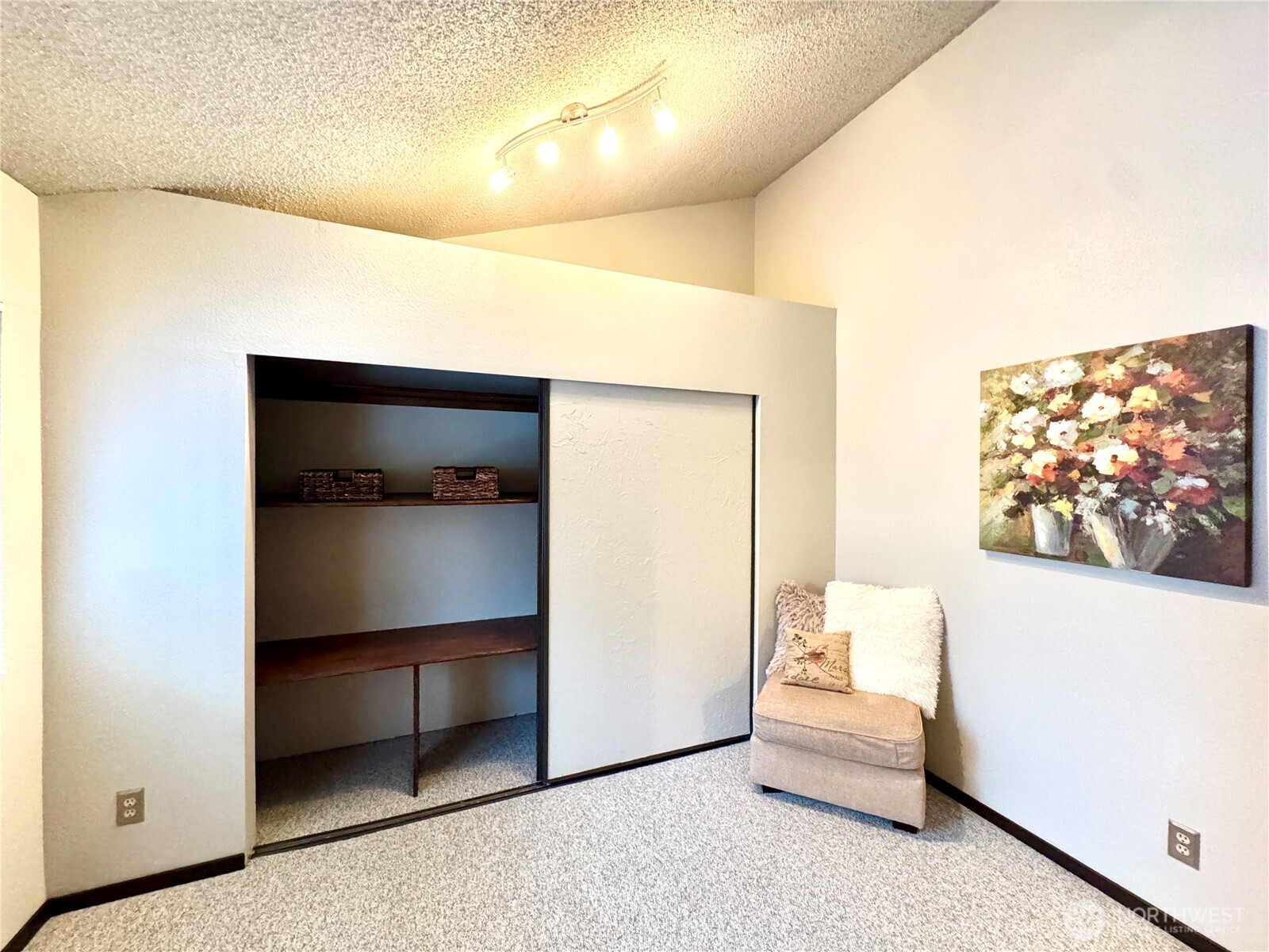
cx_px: 634
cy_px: 476
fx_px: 513
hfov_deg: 102.1
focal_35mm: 14
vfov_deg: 85.7
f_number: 2.2
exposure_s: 1/60
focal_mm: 2.22
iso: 800
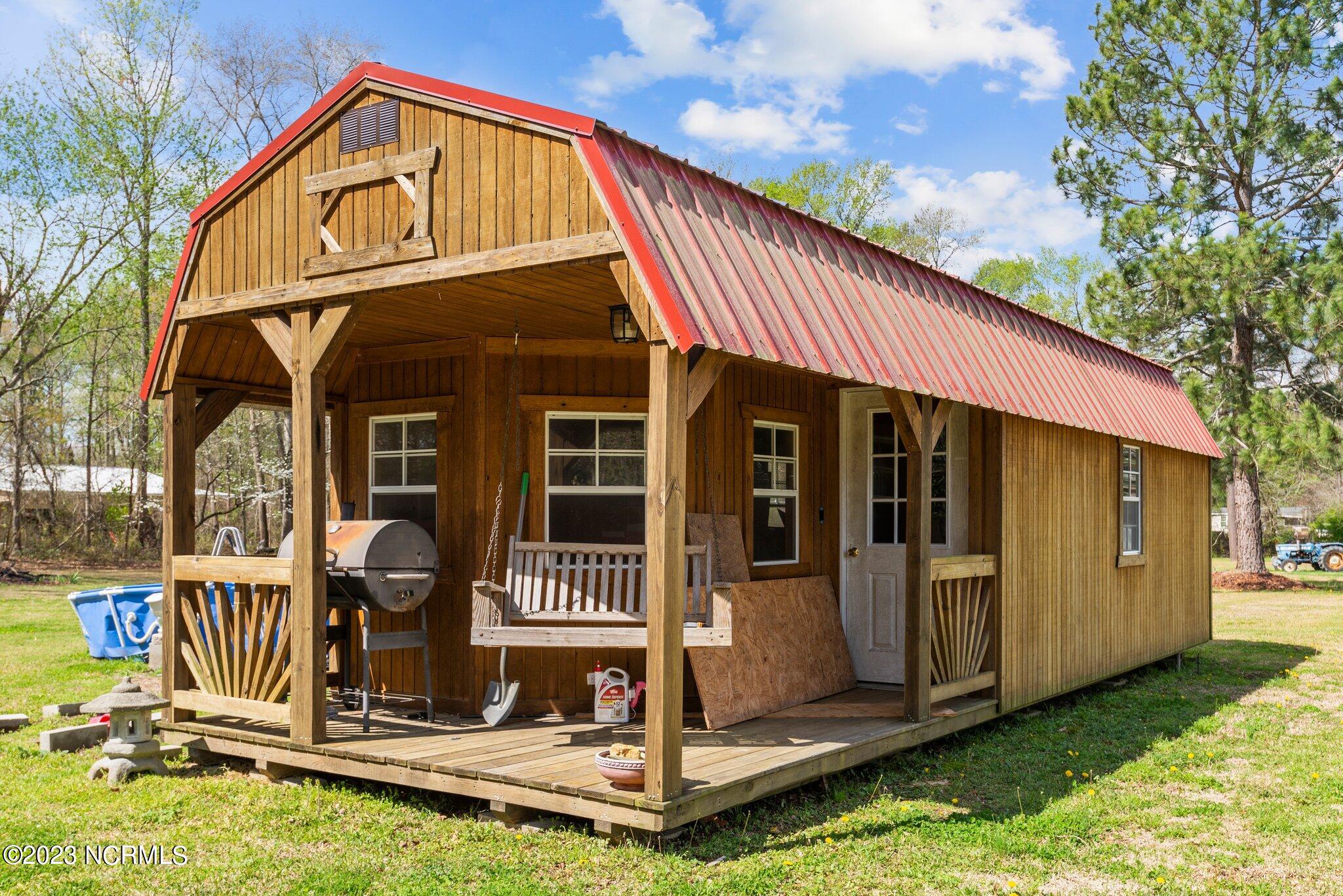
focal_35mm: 32
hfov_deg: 58.7
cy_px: 448
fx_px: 1194
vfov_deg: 41.1
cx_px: 672
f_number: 8
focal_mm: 32
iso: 100
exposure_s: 1/200
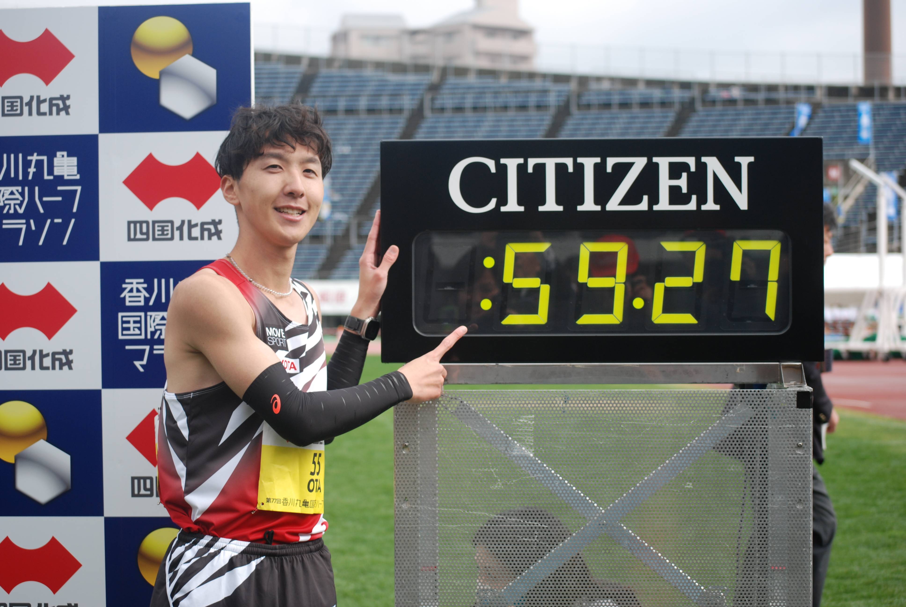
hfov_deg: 24.6
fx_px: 2079
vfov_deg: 16.6
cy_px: 304
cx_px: 453
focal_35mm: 82
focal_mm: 55
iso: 200
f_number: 4
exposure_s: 1/500
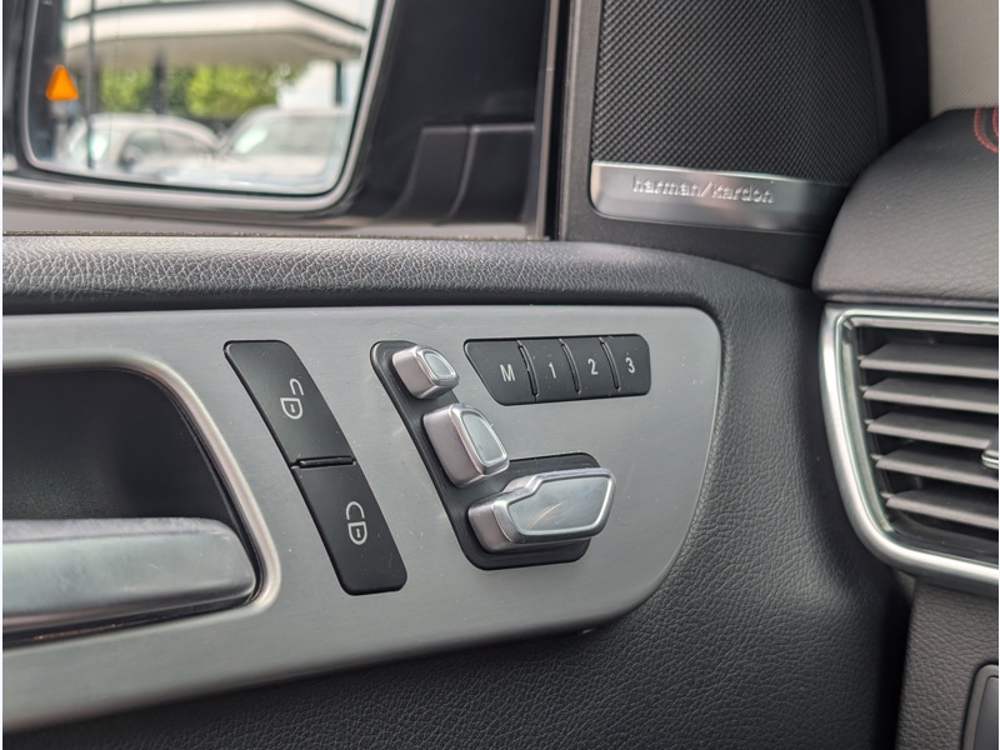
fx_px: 1416
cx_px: 500
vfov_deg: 29.7
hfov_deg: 38.9
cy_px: 375
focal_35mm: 49
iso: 22
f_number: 1.68
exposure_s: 1/301
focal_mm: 6.9
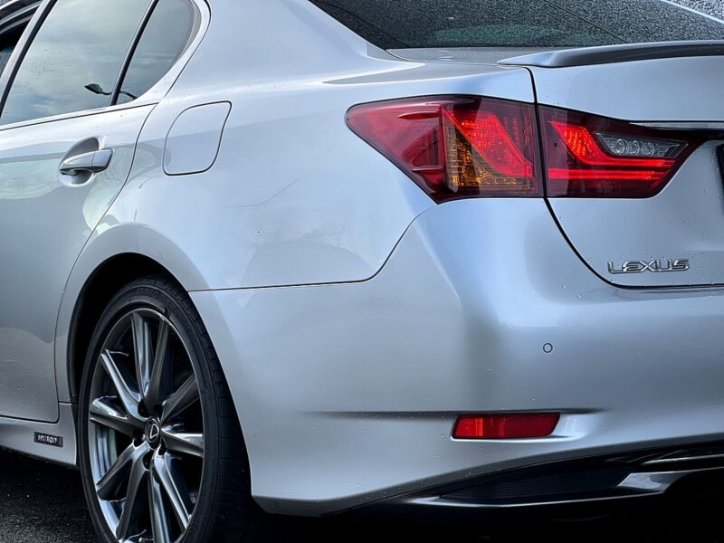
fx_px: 1610
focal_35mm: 77
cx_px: 362
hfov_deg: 25.3
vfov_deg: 19.1
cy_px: 272
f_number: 2.8
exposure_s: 1/193
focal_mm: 9
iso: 25
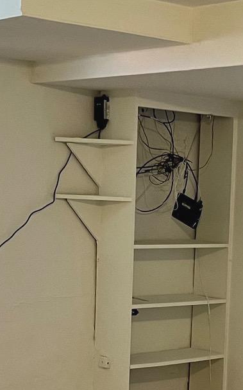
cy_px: 267
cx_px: 210
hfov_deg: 13.9
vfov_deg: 22.2
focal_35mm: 93
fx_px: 986
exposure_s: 1/60
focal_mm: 5.7
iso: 250
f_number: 1.5
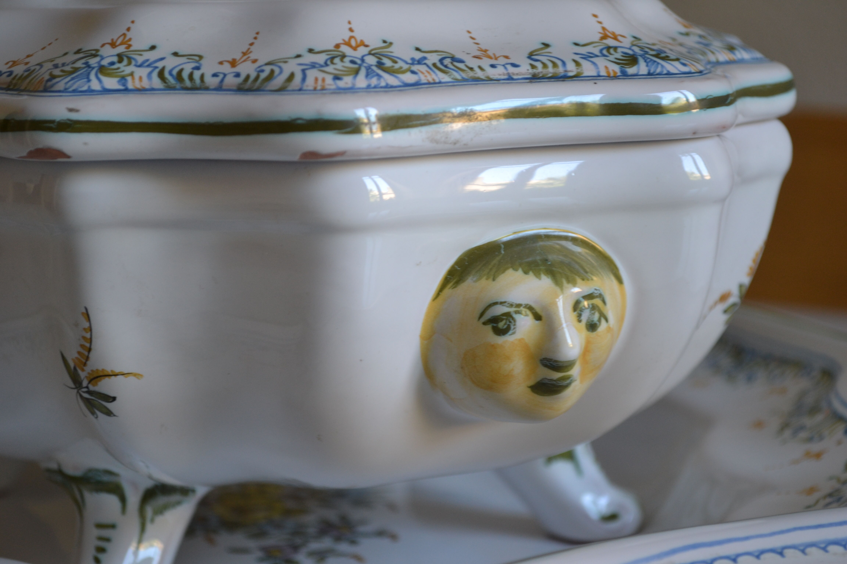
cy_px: 282
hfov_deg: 24.6
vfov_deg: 16.6
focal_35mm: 82
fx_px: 1941
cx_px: 424
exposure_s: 1/30
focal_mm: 55
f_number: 5.6
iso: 400
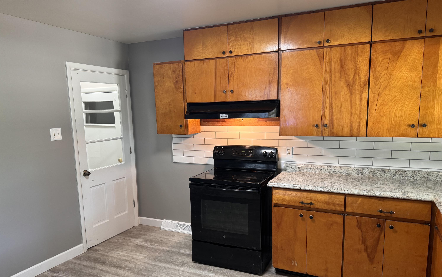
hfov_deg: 70.4
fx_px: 313
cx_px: 225
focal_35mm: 26
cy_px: 157
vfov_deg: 47.5
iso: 160
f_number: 1.78
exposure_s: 1/60
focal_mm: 6.76
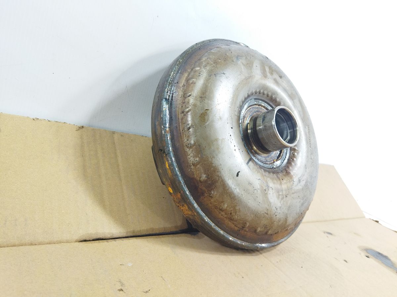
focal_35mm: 27
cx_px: 198
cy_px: 148
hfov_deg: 65.3
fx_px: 310
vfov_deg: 51.4
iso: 173
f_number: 1.79
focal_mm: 4.71
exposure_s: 1/100
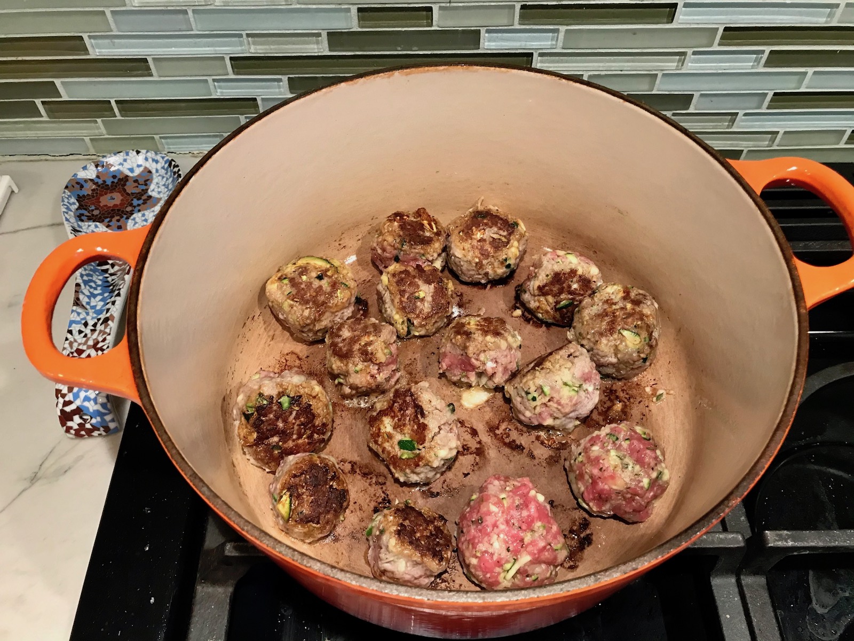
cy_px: 320
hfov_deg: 63.4
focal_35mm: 28
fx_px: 691
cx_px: 427
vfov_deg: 49.7
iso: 50
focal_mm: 3.99
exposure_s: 1/15
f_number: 1.8
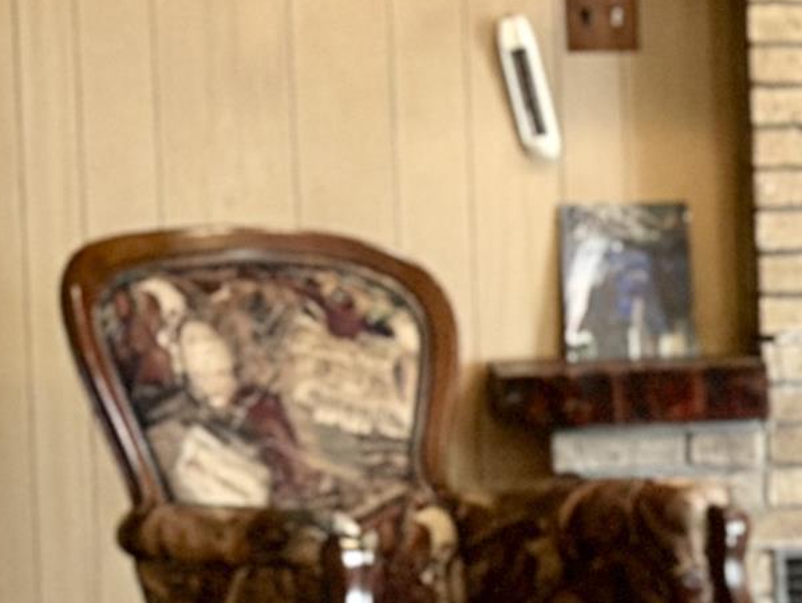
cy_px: 464
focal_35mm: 246
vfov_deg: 6.0
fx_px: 5703
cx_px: 1830
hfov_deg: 7.6
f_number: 1.78
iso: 500
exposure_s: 1/40
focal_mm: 6.86
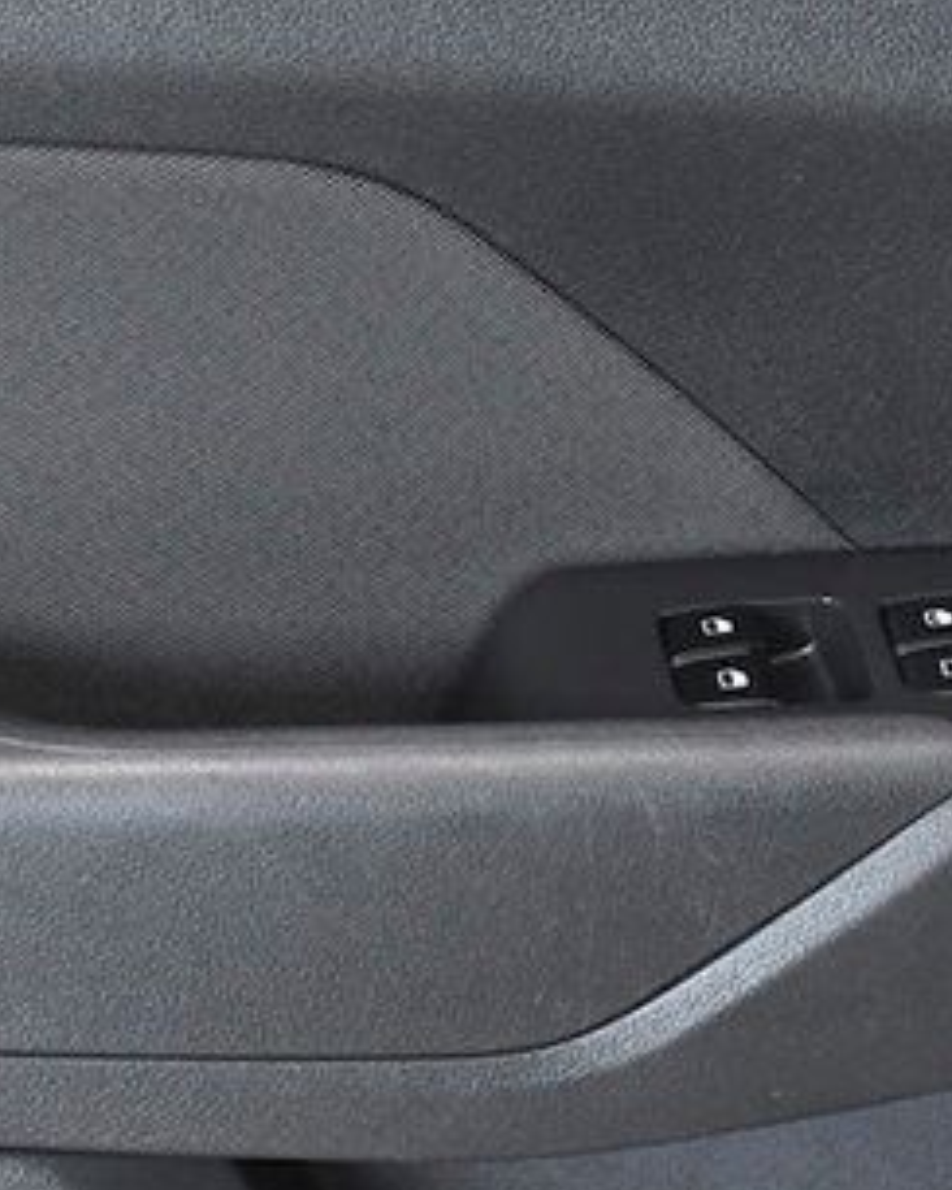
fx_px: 6656
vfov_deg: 10.2
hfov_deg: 8.2
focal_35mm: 189
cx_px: 808
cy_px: 615
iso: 1250
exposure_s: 1/320
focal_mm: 40
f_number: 3.5
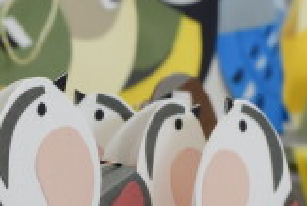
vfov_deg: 6.1
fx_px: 1912
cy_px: 181
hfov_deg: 9.2
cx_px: 65
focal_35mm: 224
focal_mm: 34
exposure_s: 1/50
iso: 800
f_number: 10
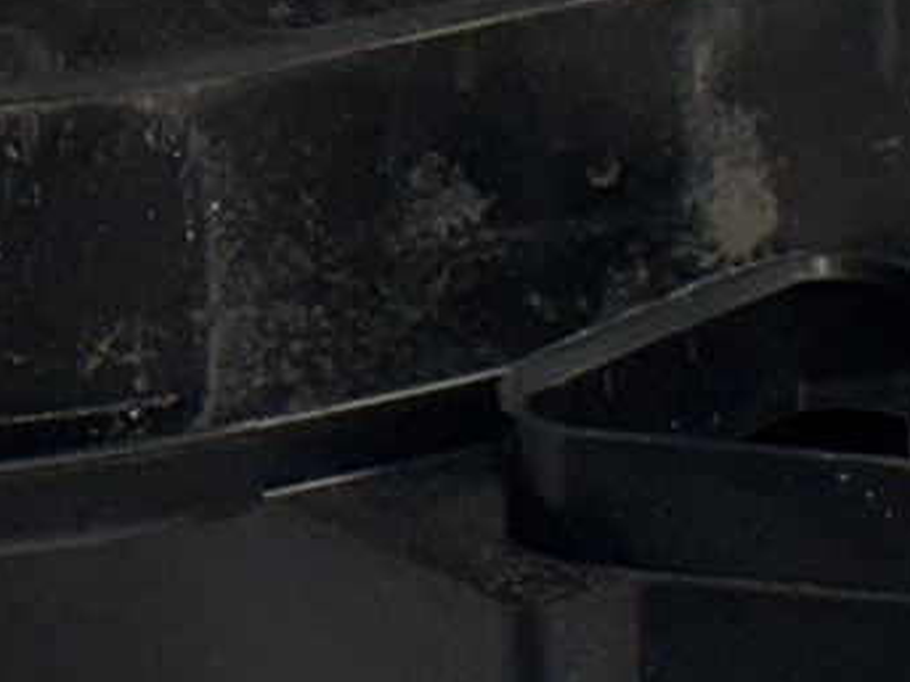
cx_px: 204
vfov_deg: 5.2
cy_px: -183
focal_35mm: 287
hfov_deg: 6.9
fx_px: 7542
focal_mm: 6.86
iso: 80
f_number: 1.78
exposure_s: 1/50
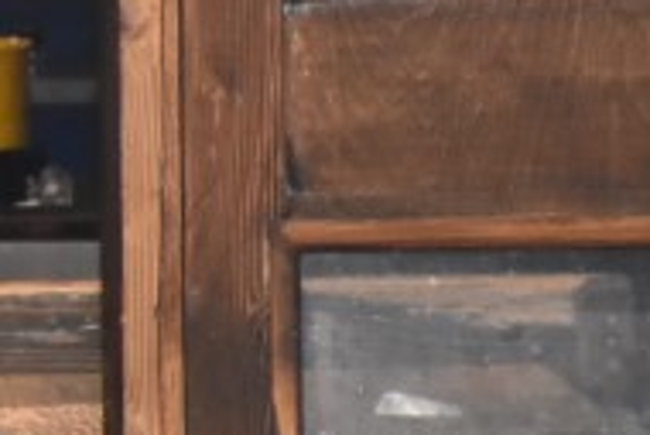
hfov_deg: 2.4
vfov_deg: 1.6
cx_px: -1045
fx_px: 15594
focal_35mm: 863
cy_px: 48
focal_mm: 95
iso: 3200
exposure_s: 1/60
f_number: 7.1
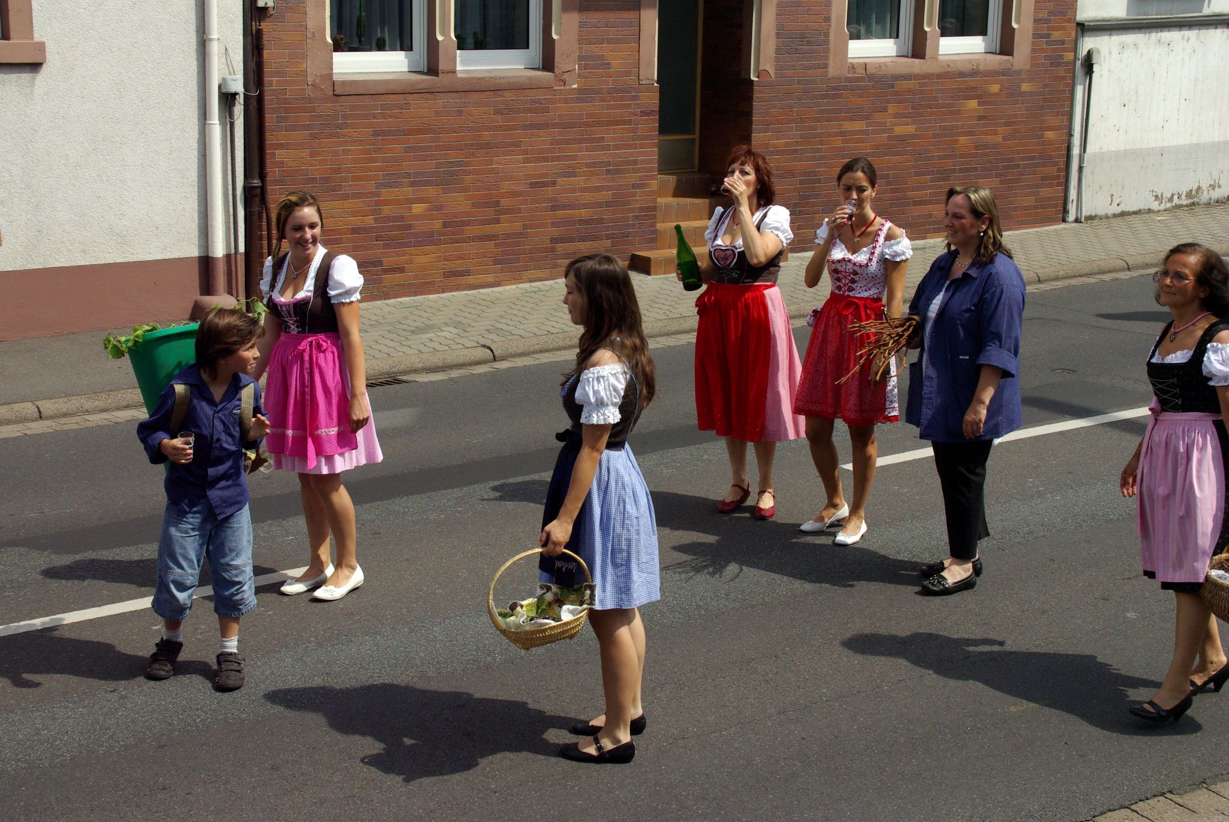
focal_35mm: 60
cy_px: 411
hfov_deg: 33.4
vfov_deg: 22.7
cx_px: 614
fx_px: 2050
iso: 400
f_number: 8
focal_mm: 40
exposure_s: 1/1500
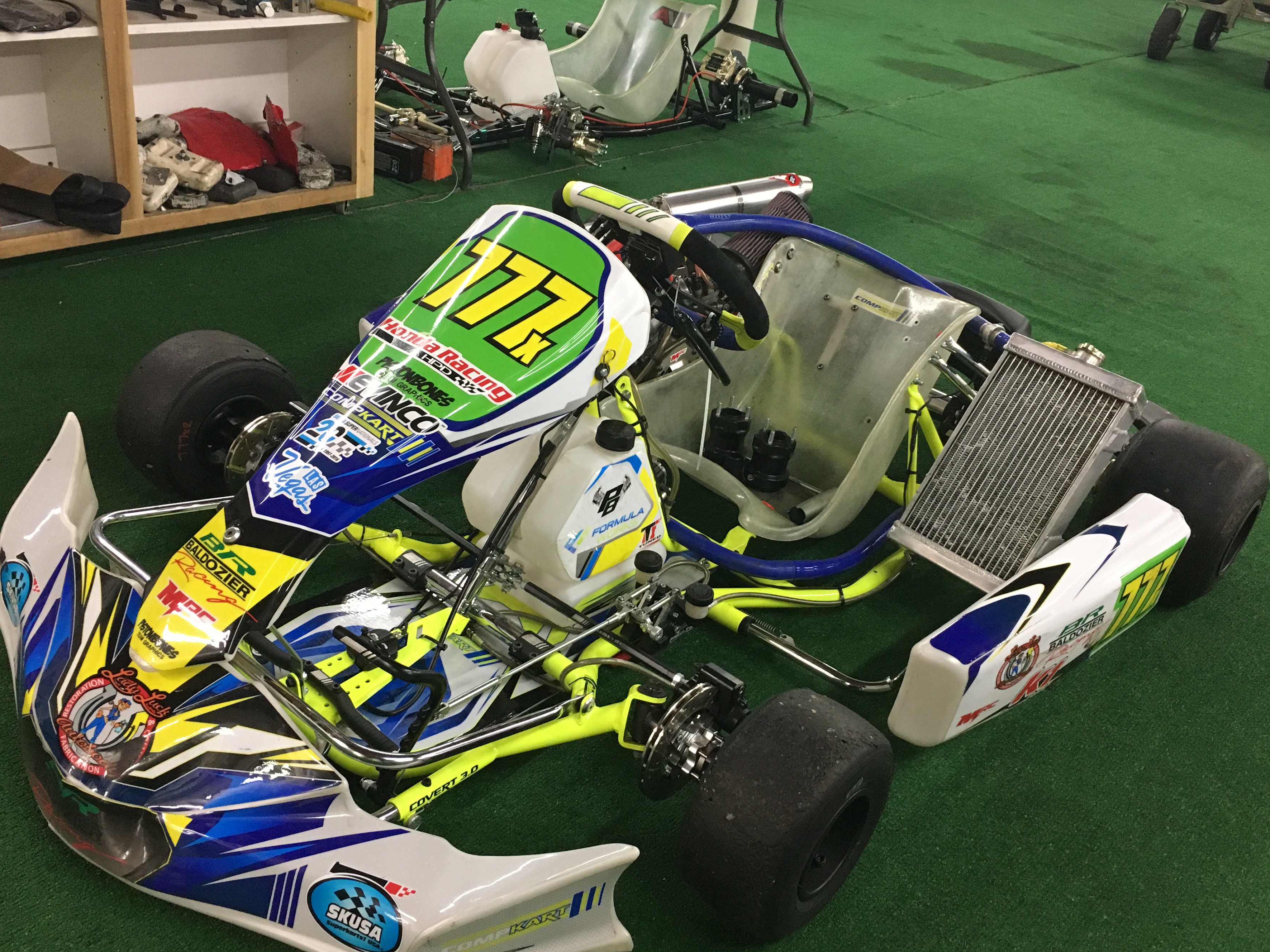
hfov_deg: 55.4
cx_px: 646
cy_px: 522
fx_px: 1211
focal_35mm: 33
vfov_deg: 42.9
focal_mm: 4.15
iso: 160
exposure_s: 1/30
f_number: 2.2
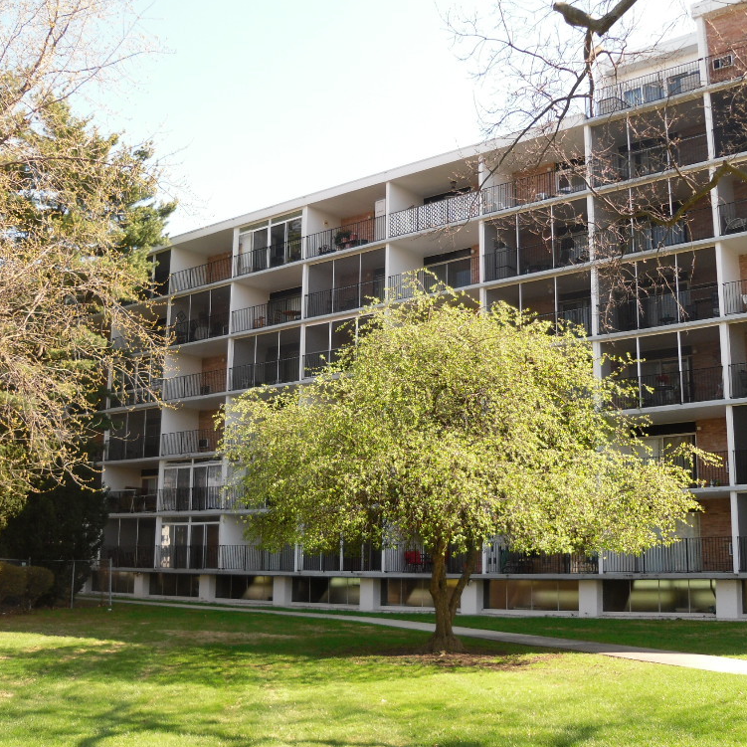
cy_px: 368
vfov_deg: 40.9
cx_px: 360
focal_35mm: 41
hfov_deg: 40.9
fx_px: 1001
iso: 80
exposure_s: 1/304
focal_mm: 6
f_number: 2.8
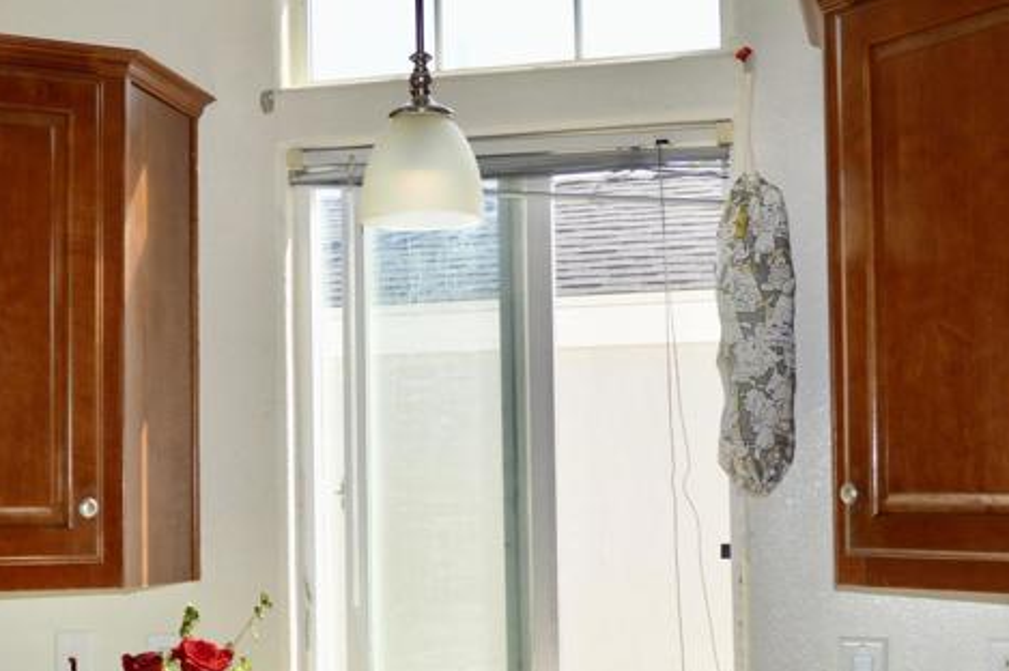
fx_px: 1652
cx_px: 355
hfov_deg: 33.7
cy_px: 420
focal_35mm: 59
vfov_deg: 22.9
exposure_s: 1/160
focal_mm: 18
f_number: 4
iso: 100
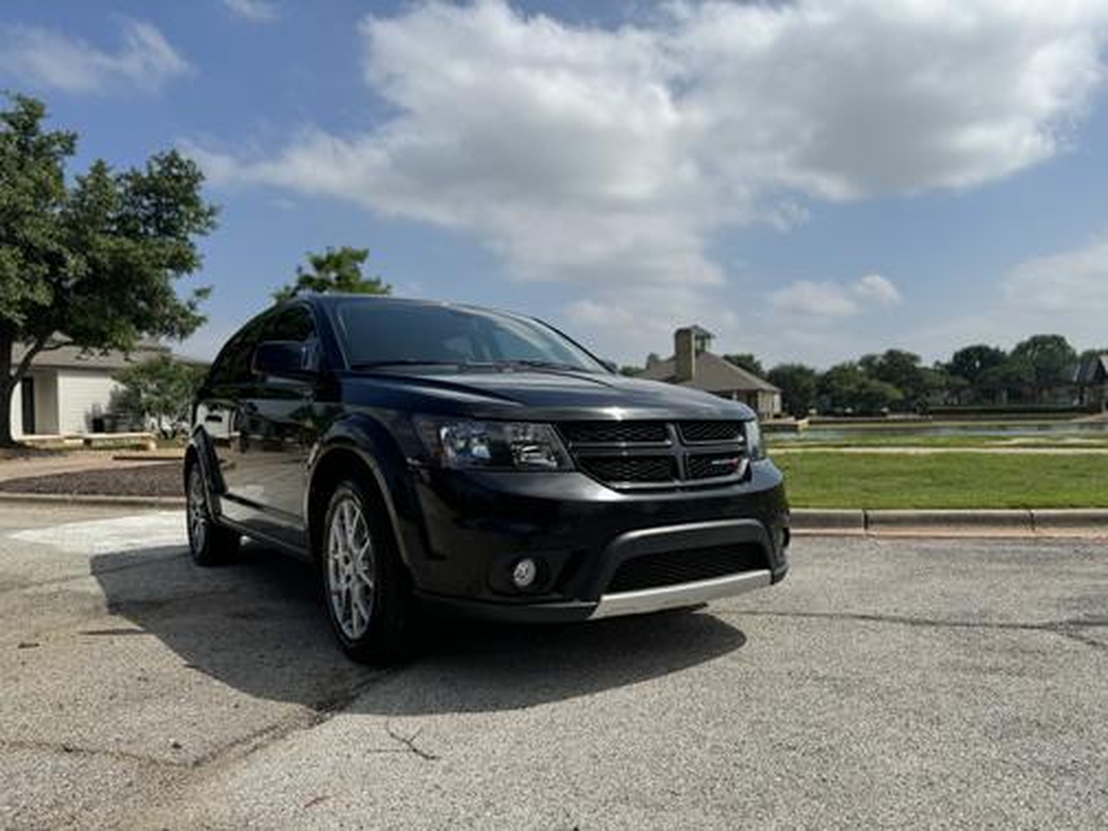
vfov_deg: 56.8
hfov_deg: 71.6
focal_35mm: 24
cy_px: 416
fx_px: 768
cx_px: 554
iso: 80
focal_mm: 6.76
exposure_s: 1/7937
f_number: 1.78
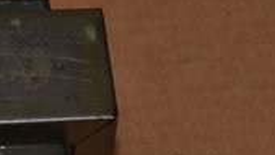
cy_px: 131
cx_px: -41
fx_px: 1896
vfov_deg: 4.7
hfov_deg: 8.2
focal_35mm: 260
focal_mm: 105
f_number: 18
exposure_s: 1/60
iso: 100
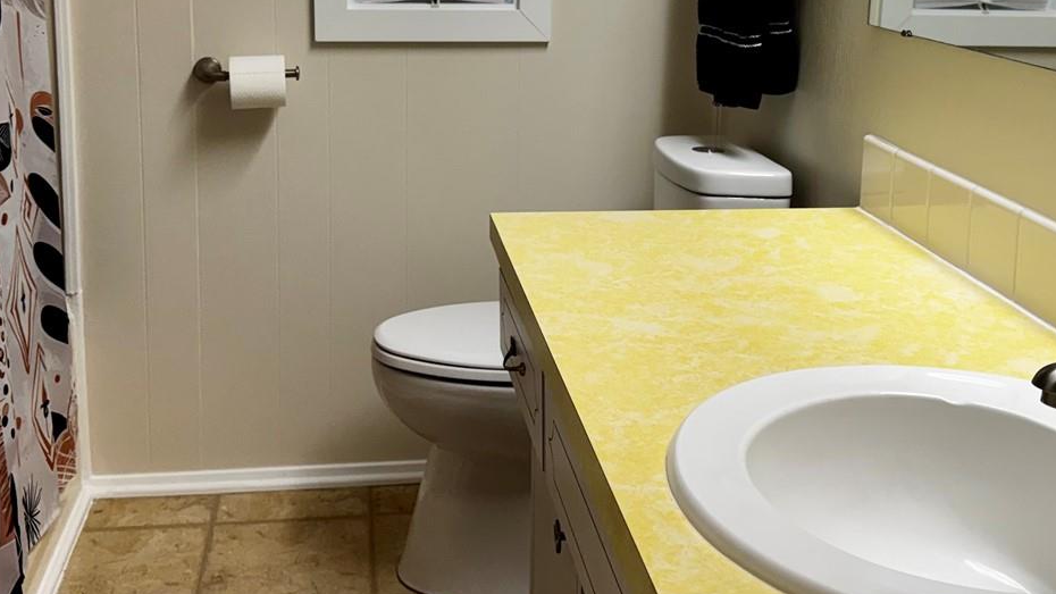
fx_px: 1260
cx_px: 535
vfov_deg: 26.0
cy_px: 108
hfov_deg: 45.5
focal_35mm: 45
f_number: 1.78
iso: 125
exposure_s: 1/120
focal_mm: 6.76
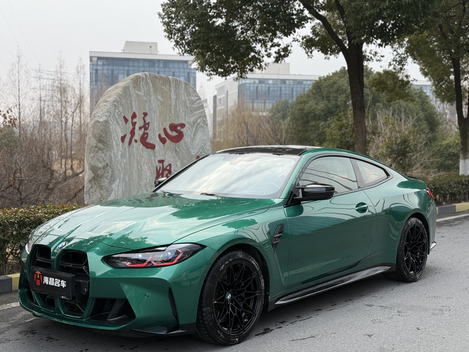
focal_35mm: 48
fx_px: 650
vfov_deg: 30.3
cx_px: 234
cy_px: 176
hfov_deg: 39.7
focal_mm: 6.76
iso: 64
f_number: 1.78
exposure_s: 1/1222
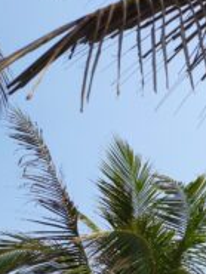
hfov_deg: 16.4
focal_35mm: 81
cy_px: 339
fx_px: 642
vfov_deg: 22.1
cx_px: 325
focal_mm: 4.74
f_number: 1.79
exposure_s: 1/2625
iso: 112
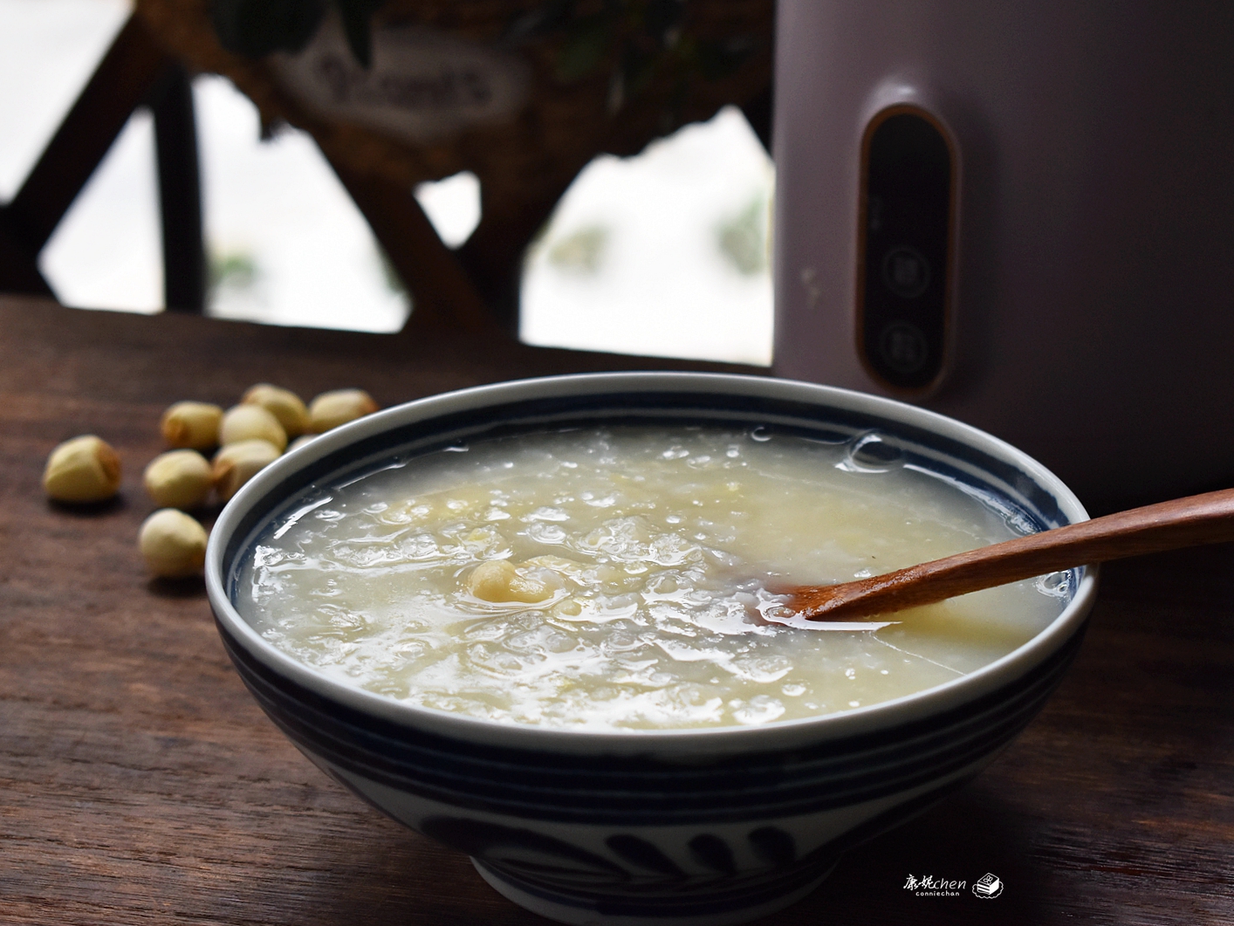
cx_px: 673
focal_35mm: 85
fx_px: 3031
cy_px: 466
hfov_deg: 23.0
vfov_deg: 17.4
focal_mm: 52
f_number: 5.6
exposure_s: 1/500
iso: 800
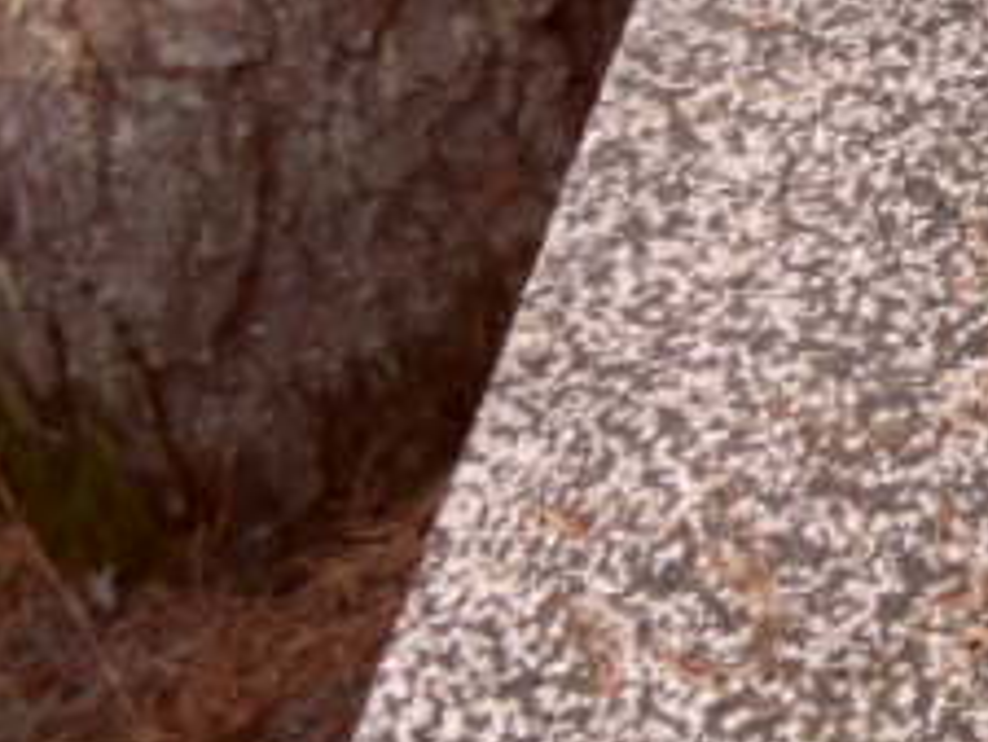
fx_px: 3113
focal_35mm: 109
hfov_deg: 14.7
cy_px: -672
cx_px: 1994
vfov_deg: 12.3
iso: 100
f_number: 3.2
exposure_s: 1/60
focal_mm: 3.9
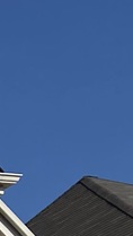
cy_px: 554
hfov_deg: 4.6
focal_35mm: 195
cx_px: -649
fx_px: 1219
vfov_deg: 9.8
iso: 32
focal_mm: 4.25
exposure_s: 1/7194
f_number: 1.8
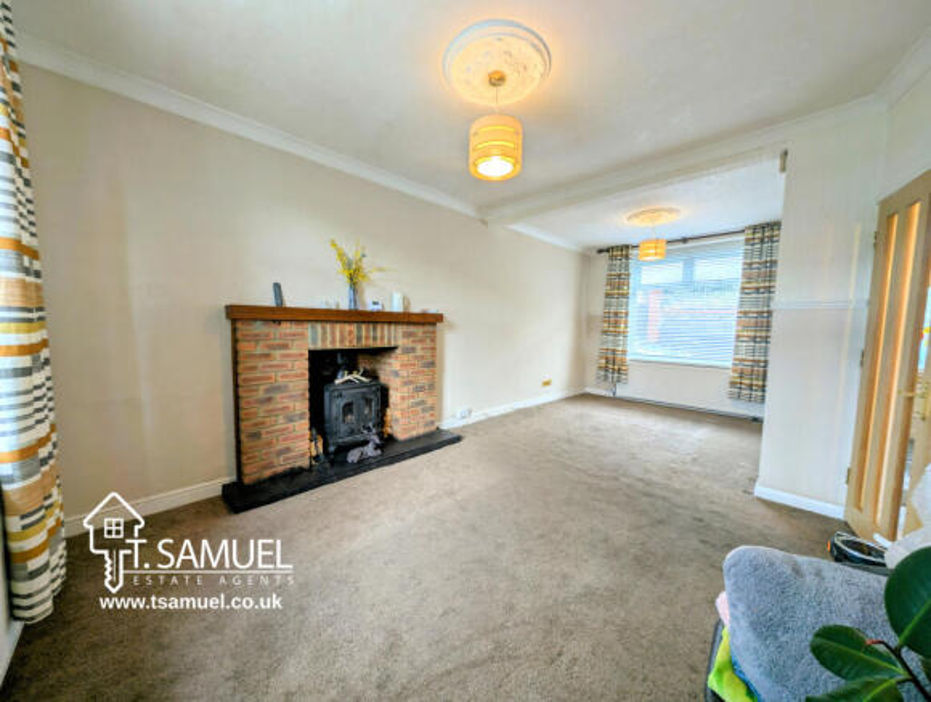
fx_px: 323
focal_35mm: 12
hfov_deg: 110.4
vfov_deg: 94.7
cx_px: 466
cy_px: 351
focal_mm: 2.23
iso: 38
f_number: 1.95
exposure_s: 1/31.2
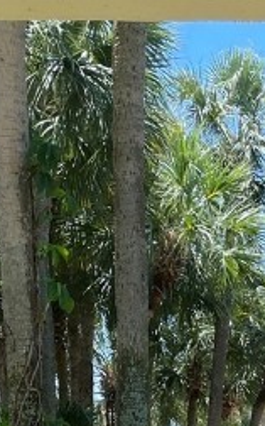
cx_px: 329
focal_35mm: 112
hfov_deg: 11.4
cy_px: 588
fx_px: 1297
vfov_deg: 17.2
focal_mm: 4.2
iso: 32
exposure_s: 1/590
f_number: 1.6
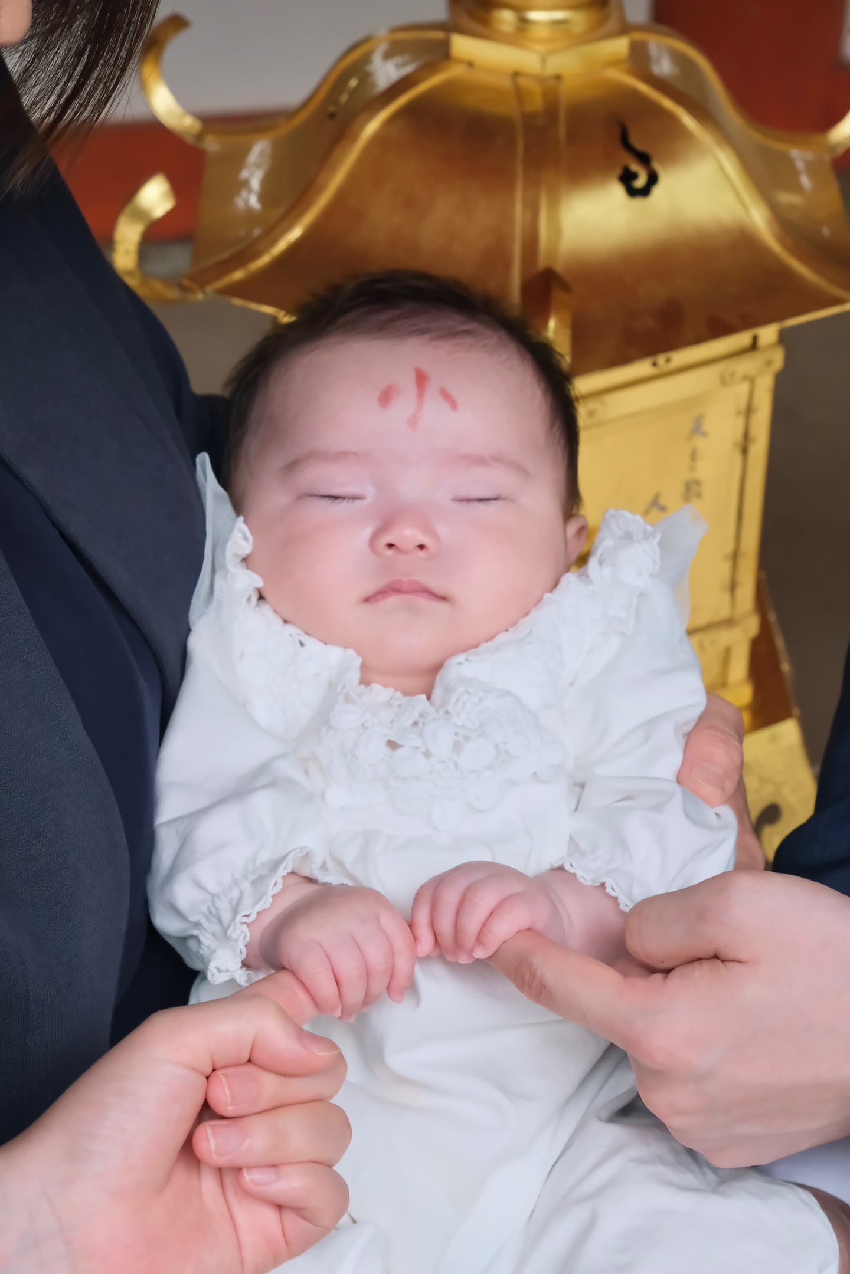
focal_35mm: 79
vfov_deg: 25.7
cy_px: 637
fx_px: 2798
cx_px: 425
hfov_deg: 17.3
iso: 1600
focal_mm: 52.4
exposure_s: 1/100
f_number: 8
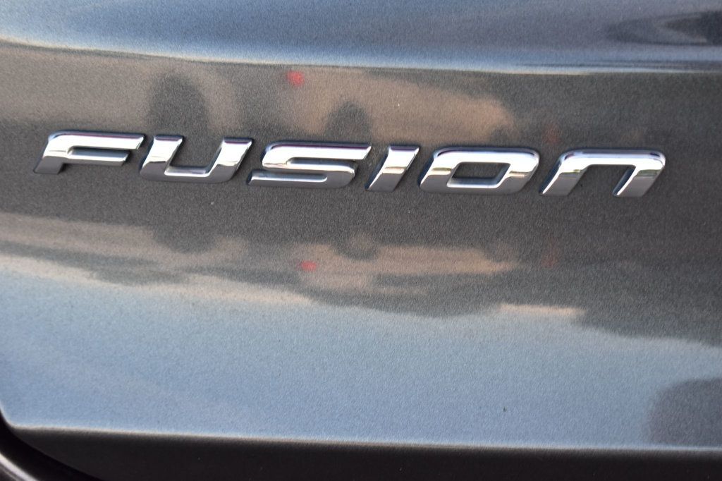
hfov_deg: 24.6
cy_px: 240
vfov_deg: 16.5
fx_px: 1654
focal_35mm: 82
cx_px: 361
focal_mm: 55
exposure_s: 1/40
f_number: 7.1
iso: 400
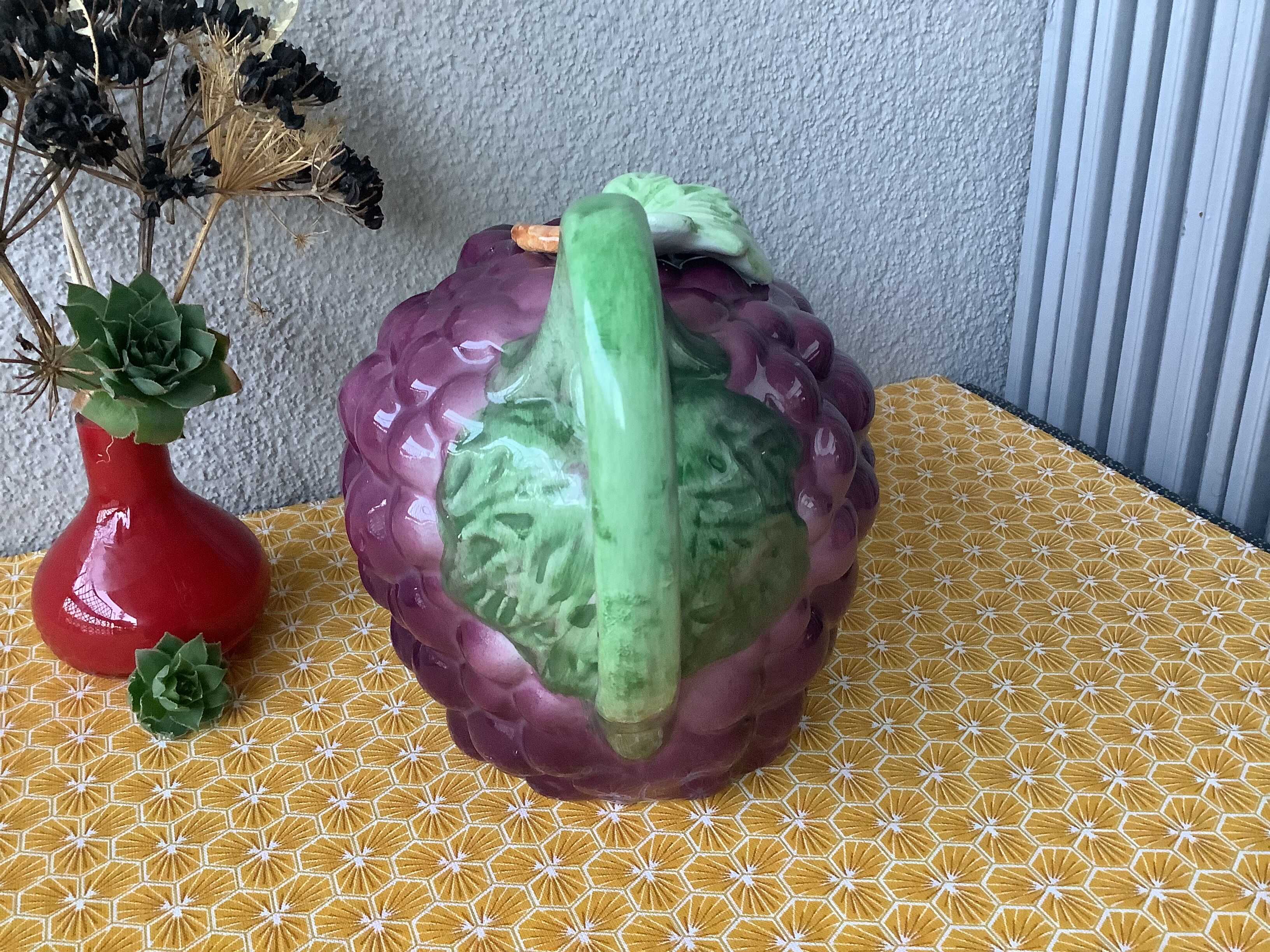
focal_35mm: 31
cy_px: 476
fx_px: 1137
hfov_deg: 58.4
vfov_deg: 45.4
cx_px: 635
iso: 320
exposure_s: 1/50
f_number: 2.4
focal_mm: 3.3
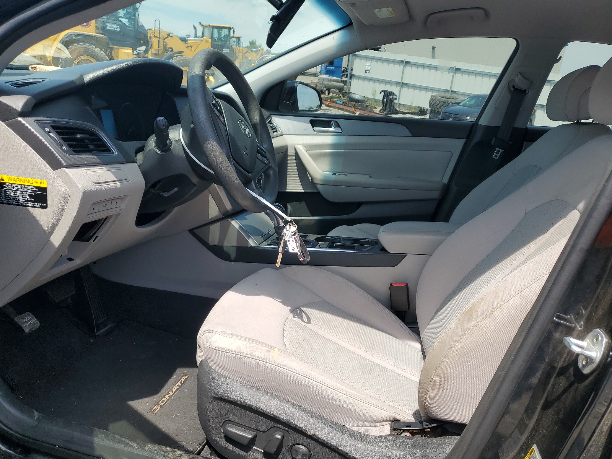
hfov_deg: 67.3
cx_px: 306
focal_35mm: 26
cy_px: 230
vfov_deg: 53.1
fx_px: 460
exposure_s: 1/1250
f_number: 1.5
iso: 50
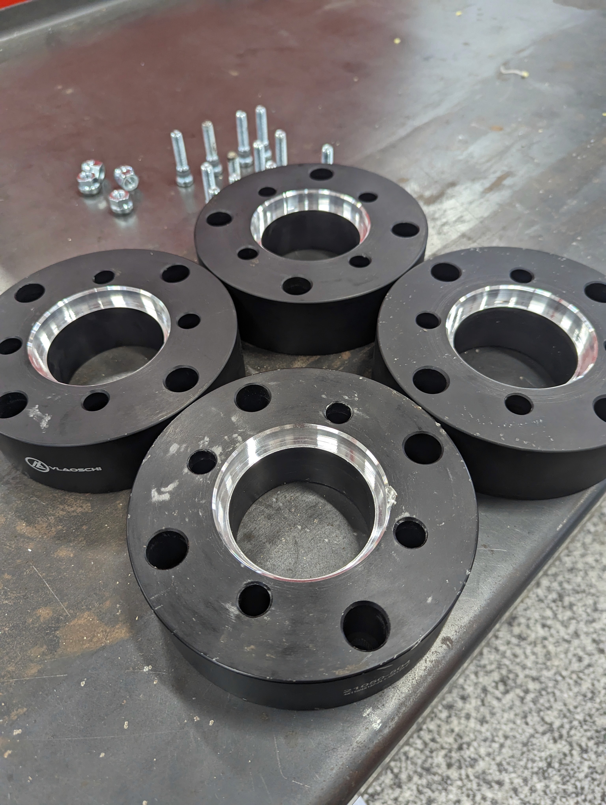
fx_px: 559
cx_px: 303
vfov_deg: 71.5
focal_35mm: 24
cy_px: 402
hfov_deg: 56.9
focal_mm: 6.81
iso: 254
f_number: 1.85
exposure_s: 1/120
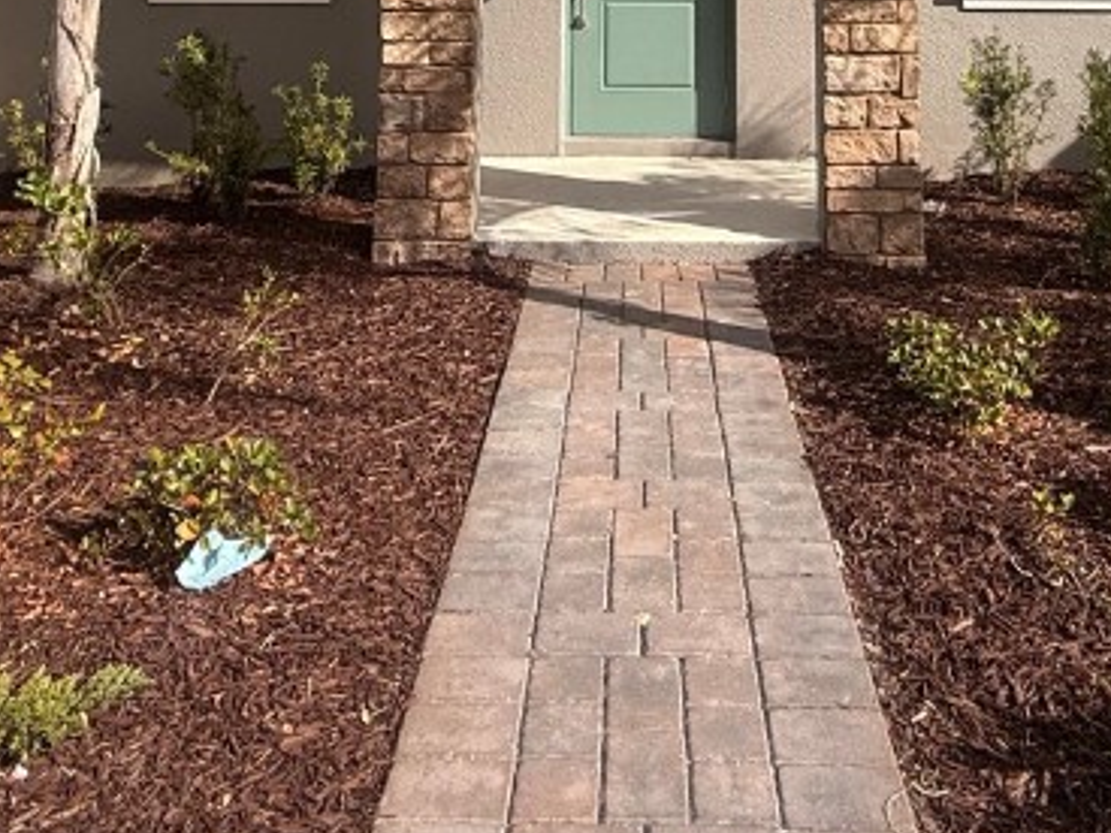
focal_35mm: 39
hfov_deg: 47.7
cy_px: -241
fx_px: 1252
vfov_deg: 29.7
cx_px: 643
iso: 50
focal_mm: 2.22
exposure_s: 1/2024
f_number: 2.2
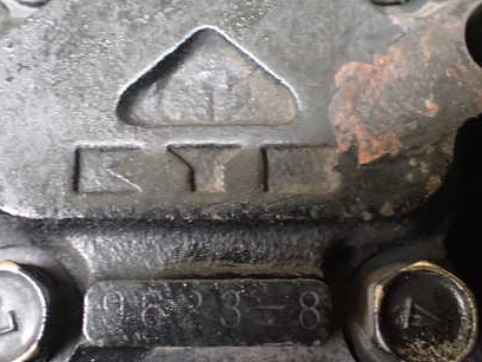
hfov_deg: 42.8
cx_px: 207
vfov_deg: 32.8
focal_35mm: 44
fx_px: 613
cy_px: 156
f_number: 2.3
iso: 800
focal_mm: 5.4
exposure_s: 1/40
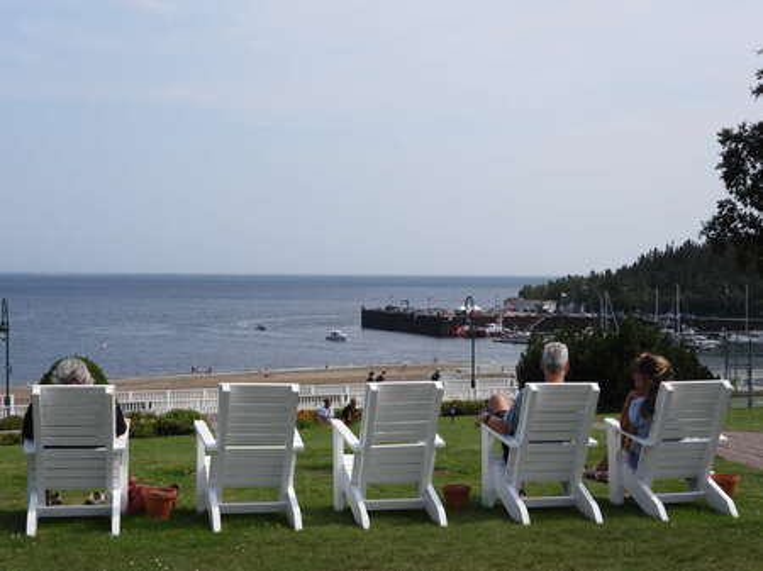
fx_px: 1322
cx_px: 382
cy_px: 286
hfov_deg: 32.2
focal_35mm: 60
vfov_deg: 24.4
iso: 100
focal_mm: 10.7
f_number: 3.5
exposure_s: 1/1600
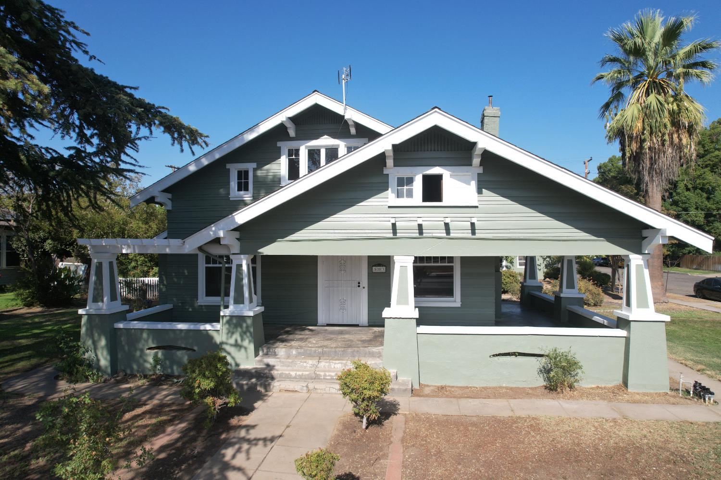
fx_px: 441
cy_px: 240
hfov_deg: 78.6
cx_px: 360
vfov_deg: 57.2
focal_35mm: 22
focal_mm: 8.38
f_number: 2.8
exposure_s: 1/1600
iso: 100
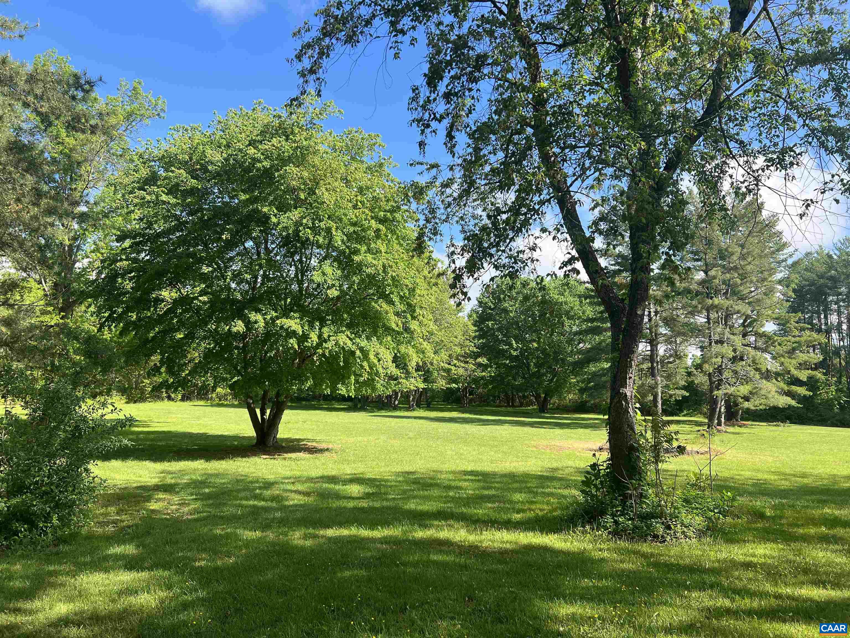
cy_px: 319
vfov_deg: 53.1
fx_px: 638
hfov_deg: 67.3
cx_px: 425
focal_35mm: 26
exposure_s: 1/1645
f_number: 1.5
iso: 50
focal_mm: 5.7
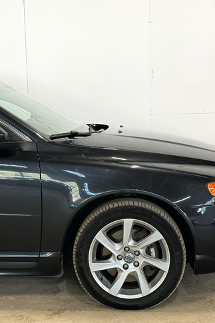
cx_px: 98
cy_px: 161
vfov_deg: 30.1
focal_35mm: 67
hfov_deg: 20.3
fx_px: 601
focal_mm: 6.86
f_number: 1.8
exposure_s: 1/50
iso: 80
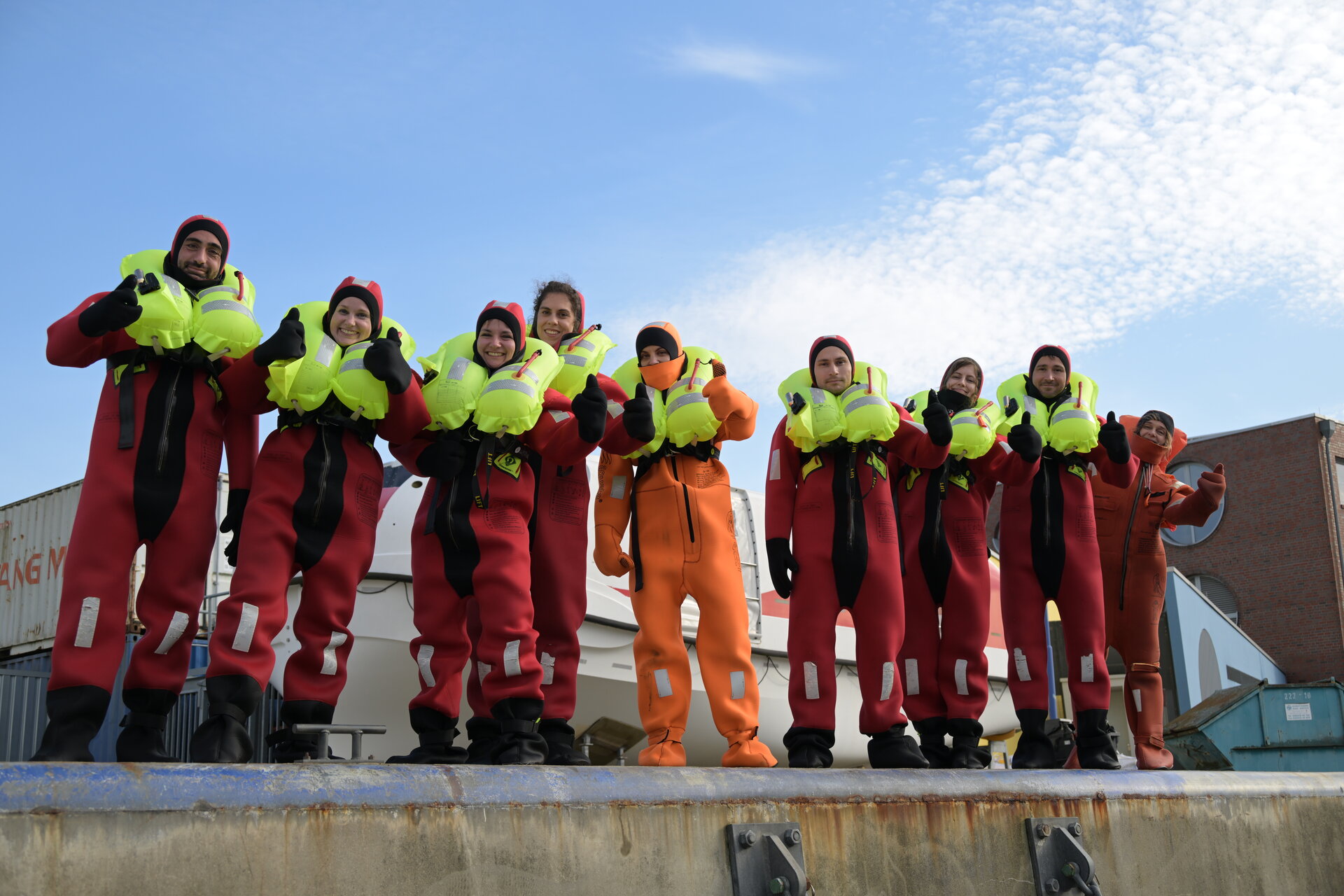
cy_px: 448
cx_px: 672
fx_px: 1568
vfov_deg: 31.9
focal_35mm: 42
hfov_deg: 46.4
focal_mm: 42
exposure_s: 1/250
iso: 100
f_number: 5.3
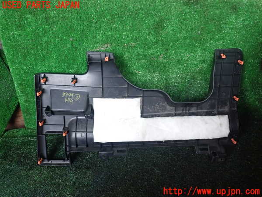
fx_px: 227
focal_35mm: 30
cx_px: 131
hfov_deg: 60.0
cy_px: 98
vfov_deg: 46.8
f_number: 2.3
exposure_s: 1/30
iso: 500
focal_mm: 5.4
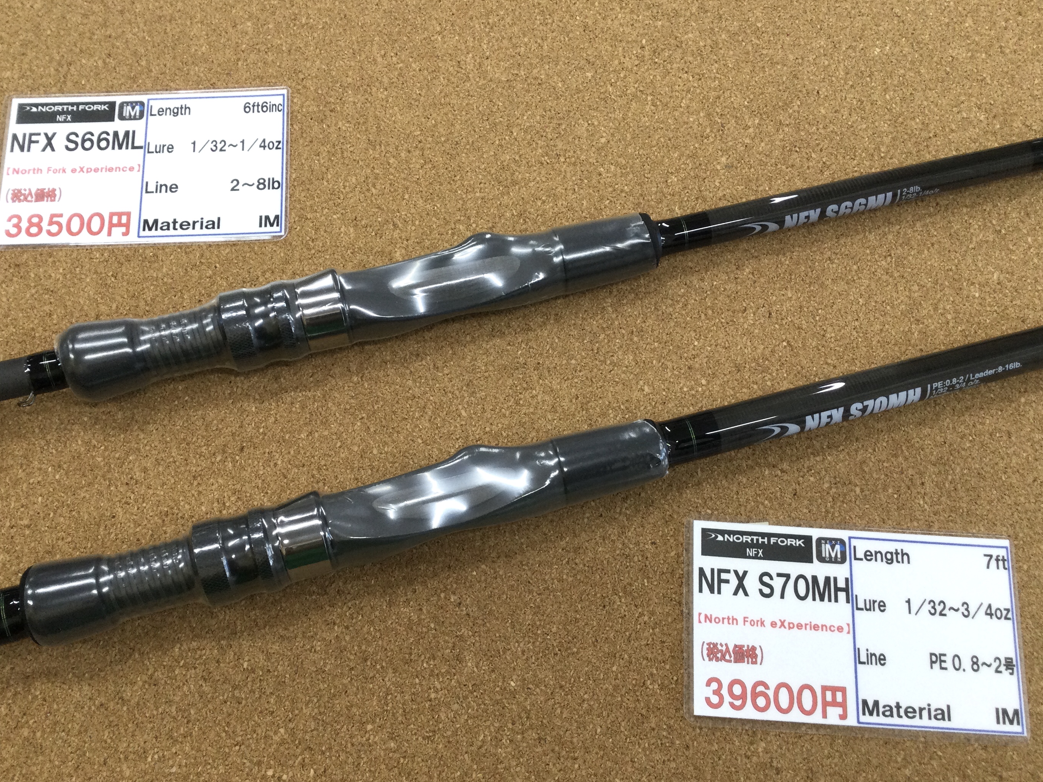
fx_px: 1115
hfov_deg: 50.1
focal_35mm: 37
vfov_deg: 38.6
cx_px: 510
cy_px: 416
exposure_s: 1/40
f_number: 2.4
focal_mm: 3.3
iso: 32
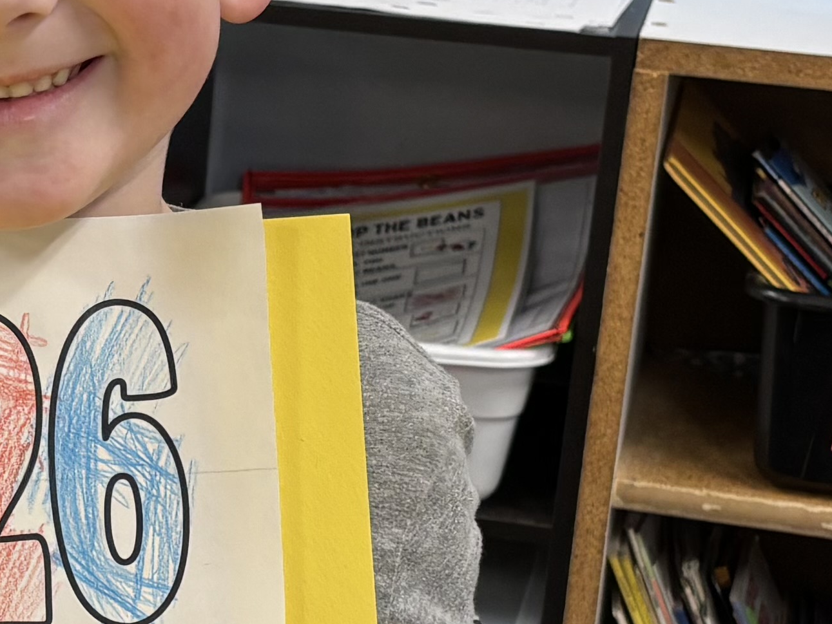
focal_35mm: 115
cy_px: 476
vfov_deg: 12.8
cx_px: 117
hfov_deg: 16.9
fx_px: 2765
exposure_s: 1/60
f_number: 1.6
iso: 100
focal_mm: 5.96
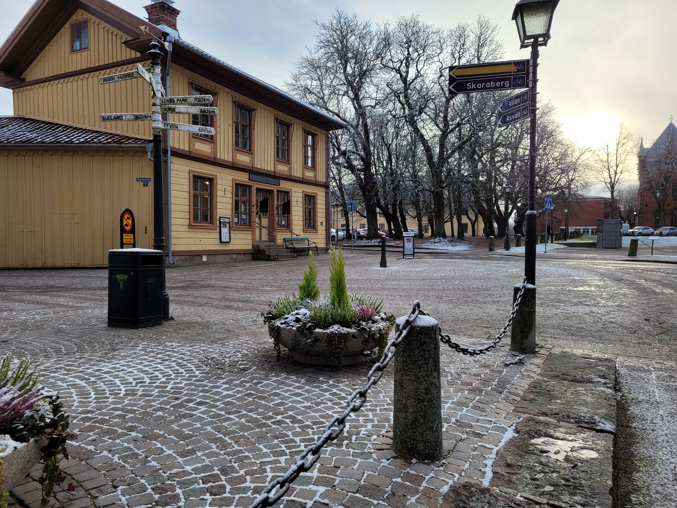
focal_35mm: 26
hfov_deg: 67.3
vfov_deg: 53.1
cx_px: 338
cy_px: 254
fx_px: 508
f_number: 1.8
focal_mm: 5.4
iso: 40
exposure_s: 1/991
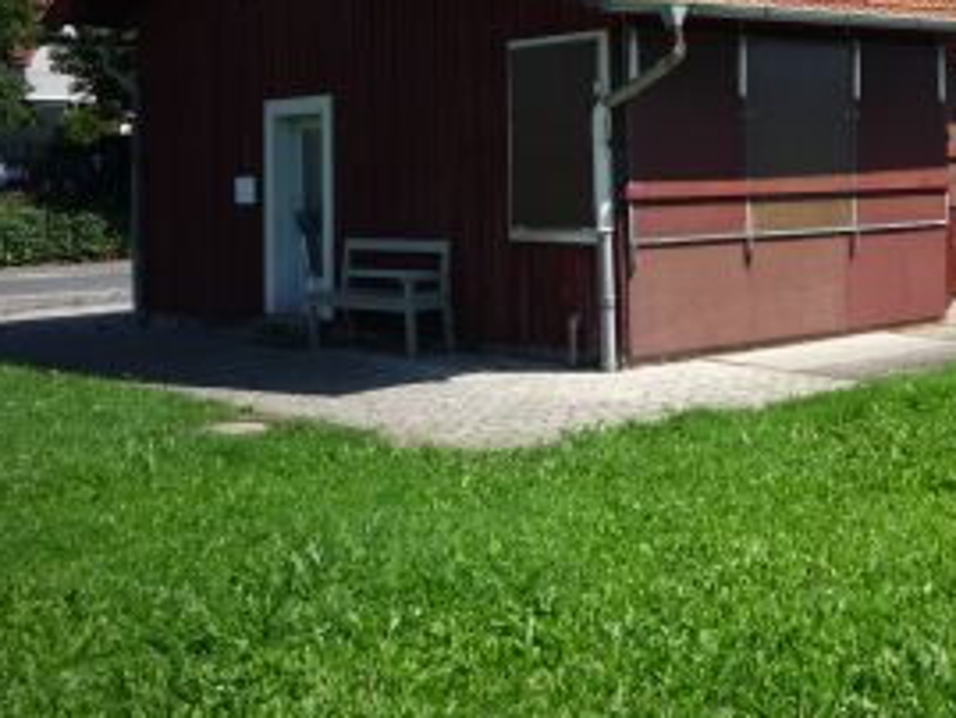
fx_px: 1575
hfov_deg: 32.4
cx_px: 832
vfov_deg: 25.1
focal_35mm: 57
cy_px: 121
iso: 100
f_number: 4.5
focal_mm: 5.2
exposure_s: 1/400
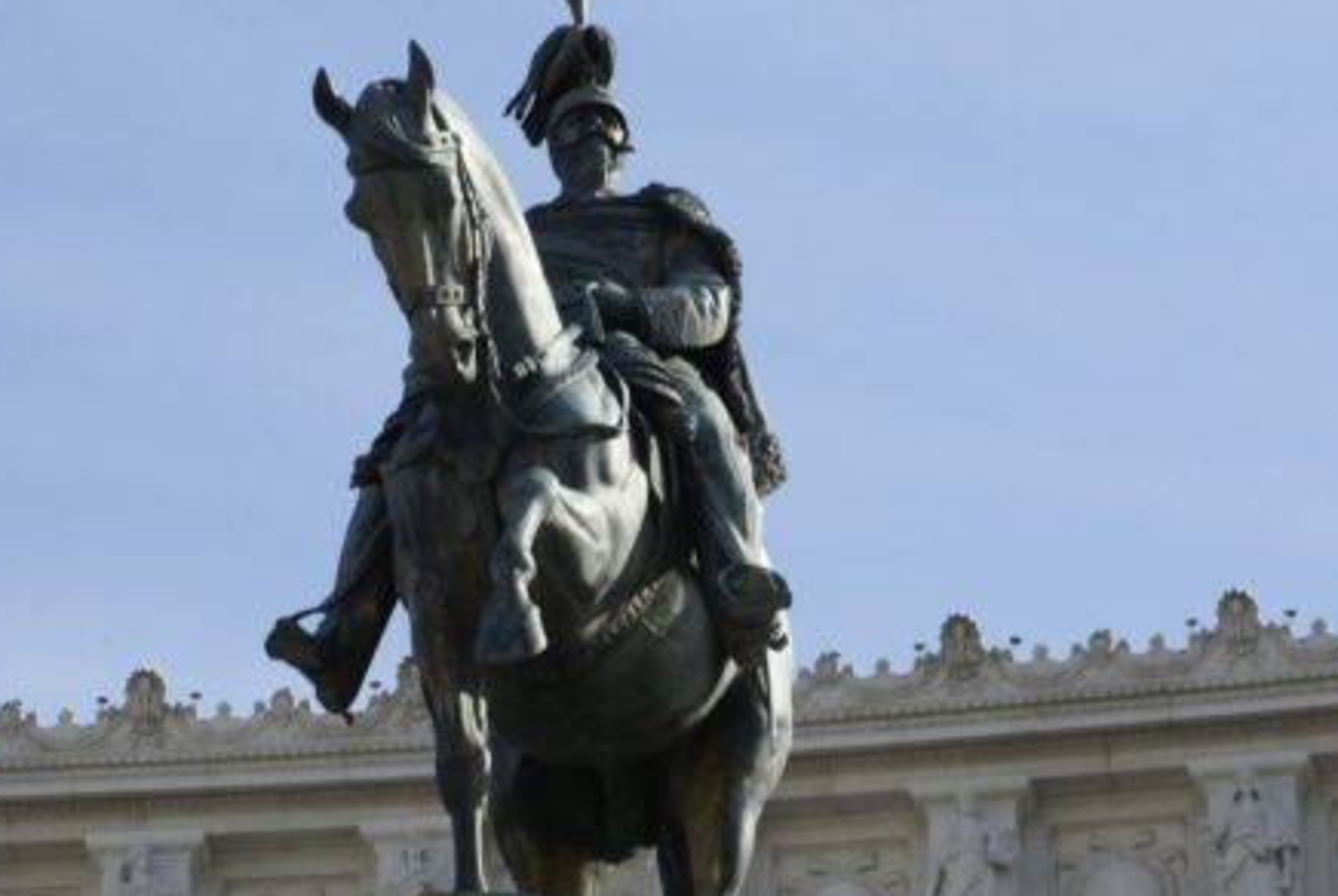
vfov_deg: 6.1
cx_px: 632
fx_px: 8448
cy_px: 411
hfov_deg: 9.1
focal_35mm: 227
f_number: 25
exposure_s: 1/30
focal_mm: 110
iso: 100
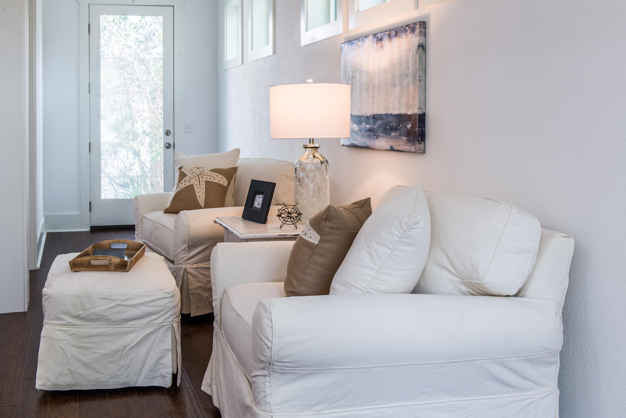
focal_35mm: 38
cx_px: 313
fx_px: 661
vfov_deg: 35.1
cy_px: 209
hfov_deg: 50.7
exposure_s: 1/10
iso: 100
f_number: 9
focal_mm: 38
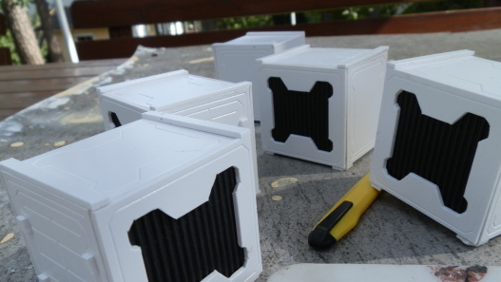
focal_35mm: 31
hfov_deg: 62.6
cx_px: 249
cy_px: 183
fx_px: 412
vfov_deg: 37.5
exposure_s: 1/400
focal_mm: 5
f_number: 3.1
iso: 64
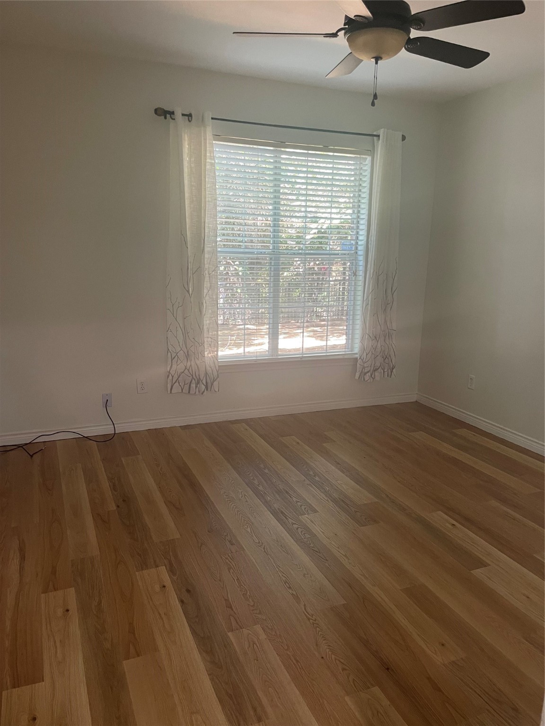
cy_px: 363
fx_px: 546
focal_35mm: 26
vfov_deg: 67.3
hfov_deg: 53.1
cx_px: 272
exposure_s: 1/60
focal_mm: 4.2
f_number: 1.6
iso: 200
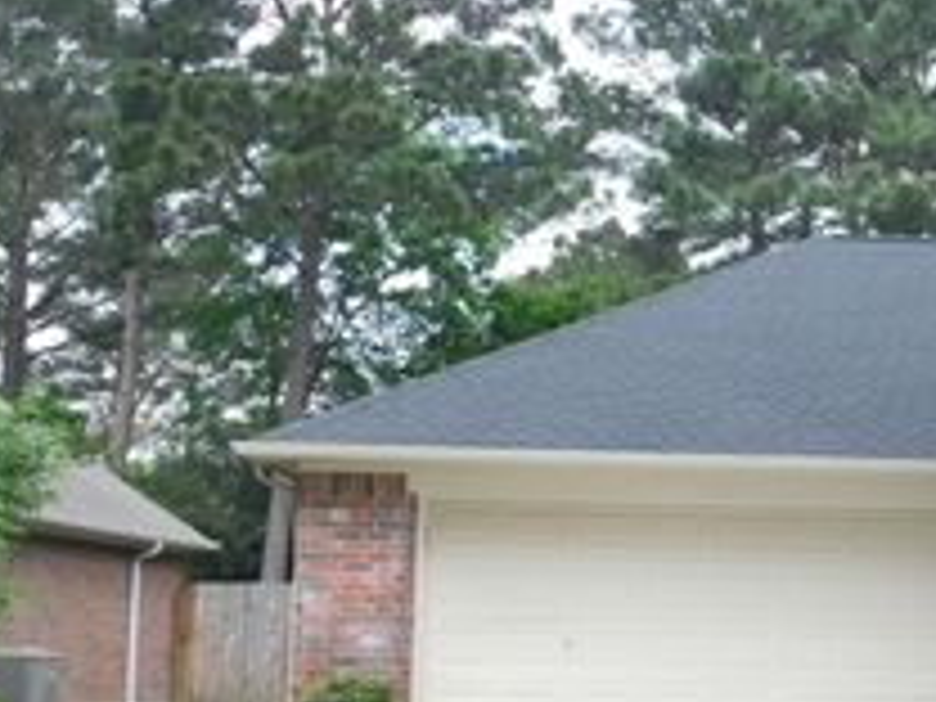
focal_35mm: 72
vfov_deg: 20.4
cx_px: 922
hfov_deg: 25.8
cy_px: 470
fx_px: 1947
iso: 125
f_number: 3.2
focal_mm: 5.3
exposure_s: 1/500
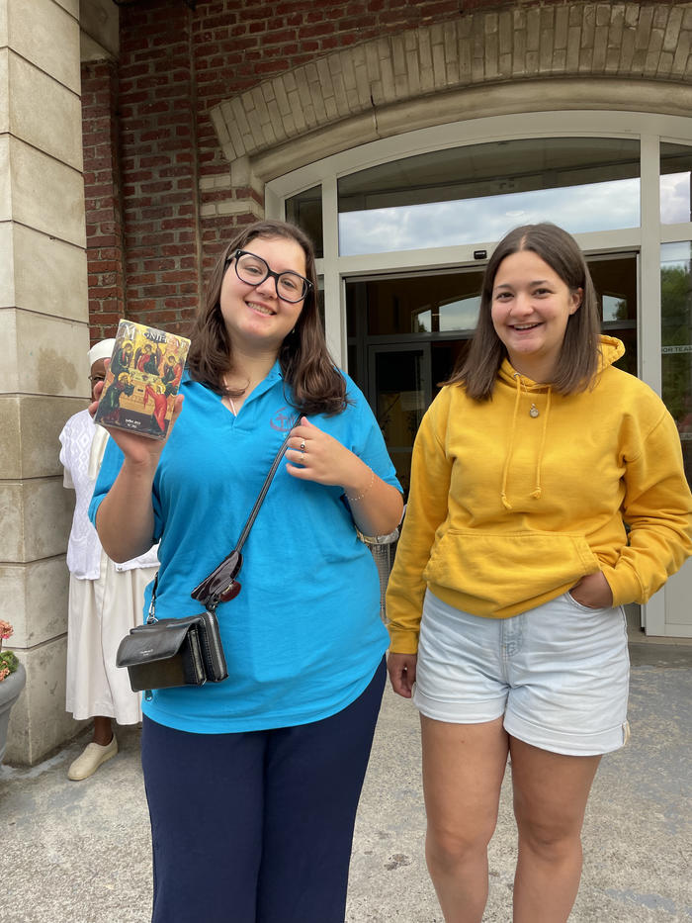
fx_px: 693
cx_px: 346
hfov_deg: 53.1
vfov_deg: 67.3
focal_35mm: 26
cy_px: 462
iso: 32
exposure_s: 1/195
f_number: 1.6
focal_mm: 4.2
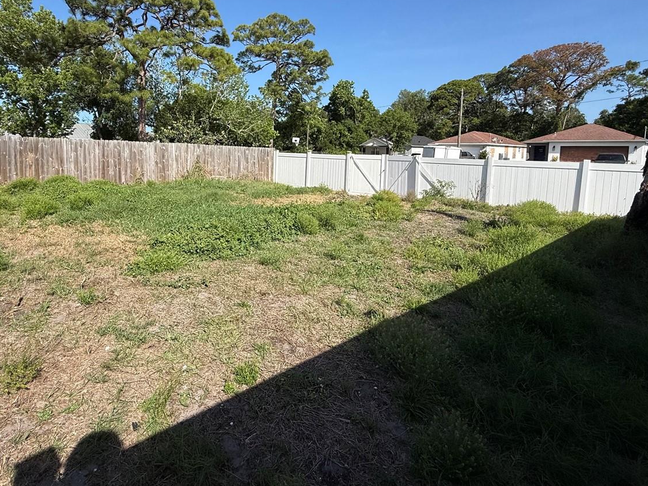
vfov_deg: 65.0
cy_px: 181
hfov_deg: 81.5
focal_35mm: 20
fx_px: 374
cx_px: 294
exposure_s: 1/2976
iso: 50
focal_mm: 2.22
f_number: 2.2
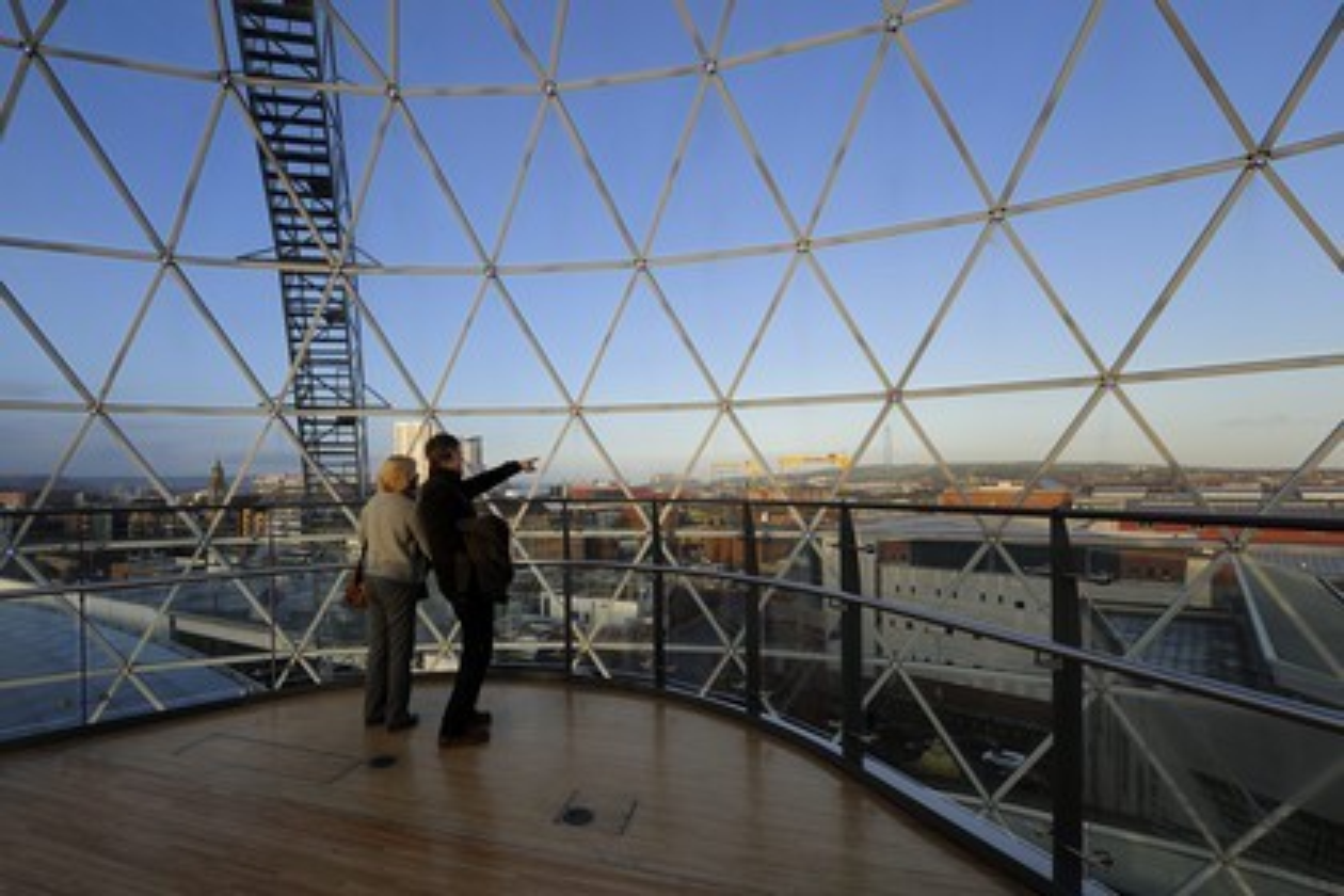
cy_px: 448
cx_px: 672
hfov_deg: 104.3
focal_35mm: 14
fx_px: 523
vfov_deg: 81.2
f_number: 5.6
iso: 200
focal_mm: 14
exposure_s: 1/160
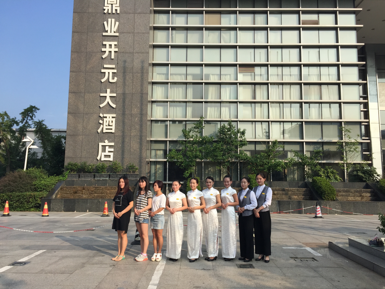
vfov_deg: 48.2
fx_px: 323
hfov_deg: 61.7
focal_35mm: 29
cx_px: 192
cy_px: 144
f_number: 2.2
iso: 32
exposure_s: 1/1582
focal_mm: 4.15
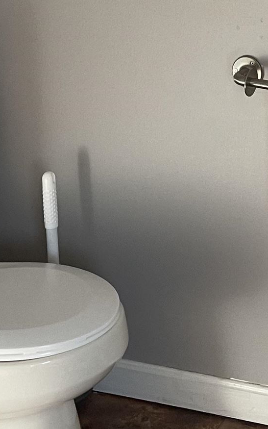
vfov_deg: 21.7
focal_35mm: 93
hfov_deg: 13.0
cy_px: 24
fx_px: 1087
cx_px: 449
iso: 125
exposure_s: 1/88
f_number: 1.6
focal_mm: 5.1
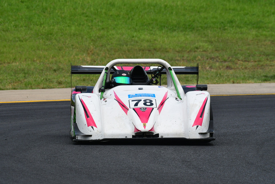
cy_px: 92
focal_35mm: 615
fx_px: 4699
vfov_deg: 2.2
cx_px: 138
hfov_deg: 3.4
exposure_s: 1/640
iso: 400
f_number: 11
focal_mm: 410
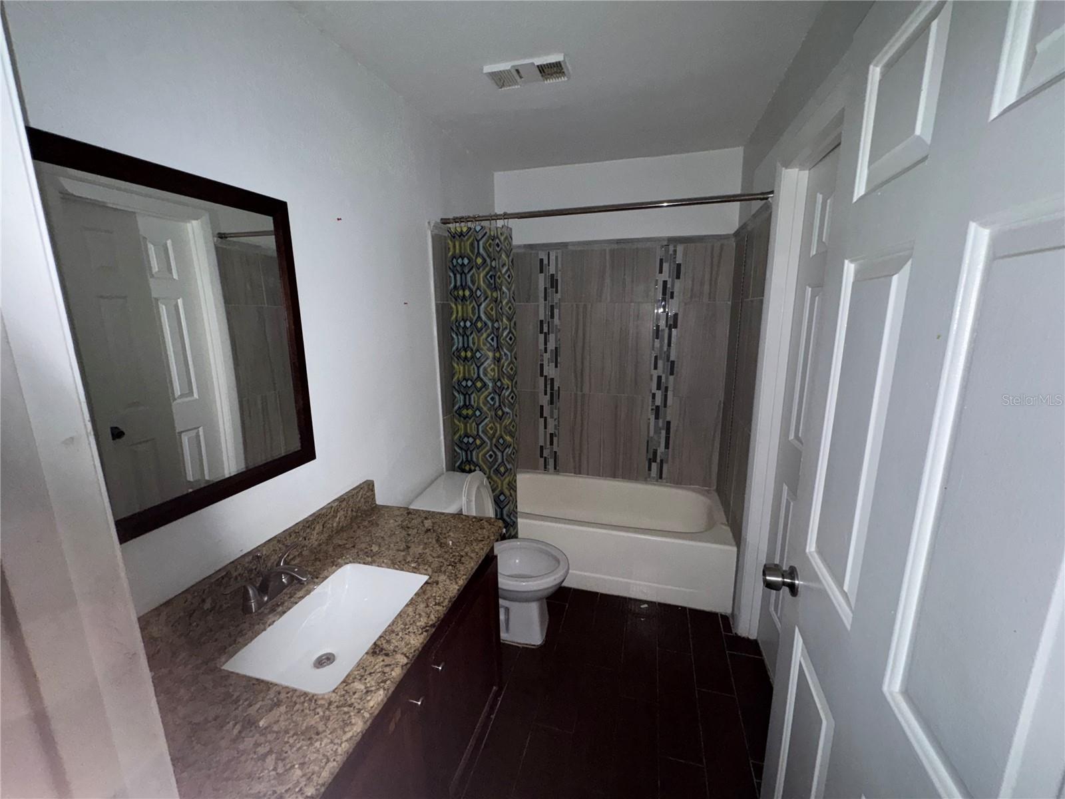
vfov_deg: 85.7
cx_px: 532
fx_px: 431
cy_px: 400
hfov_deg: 102.1
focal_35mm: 14
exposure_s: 1/31
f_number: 2.2
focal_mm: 2.22
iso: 200
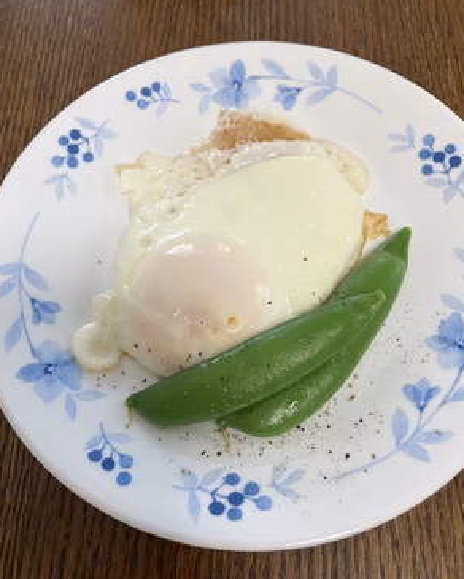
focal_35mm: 30
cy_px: 275
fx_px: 514
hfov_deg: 48.6
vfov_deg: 58.7
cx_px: 232
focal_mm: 3.99
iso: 80
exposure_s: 1/116
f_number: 1.8
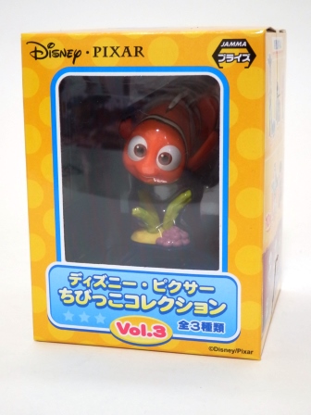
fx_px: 719
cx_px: 156
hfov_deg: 24.4
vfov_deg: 32.2
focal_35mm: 60
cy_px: 208
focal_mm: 10.8
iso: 400
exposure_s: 1/25
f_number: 4.2
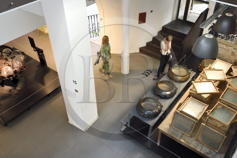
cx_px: 118
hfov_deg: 58.7
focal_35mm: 32
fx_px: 211
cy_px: 79
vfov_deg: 41.1
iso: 3200
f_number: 5.6
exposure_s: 1/80
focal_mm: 32
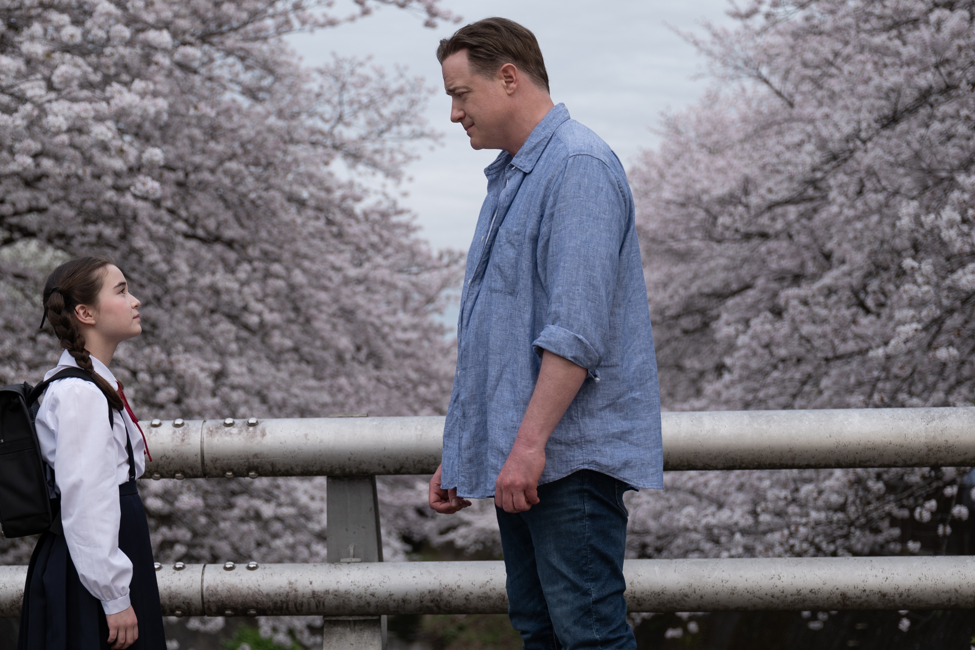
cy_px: 429
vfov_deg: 15.3
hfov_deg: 22.8
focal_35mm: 89
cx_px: 343
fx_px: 2410
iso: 50
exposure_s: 1/100
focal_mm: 57
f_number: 3.7
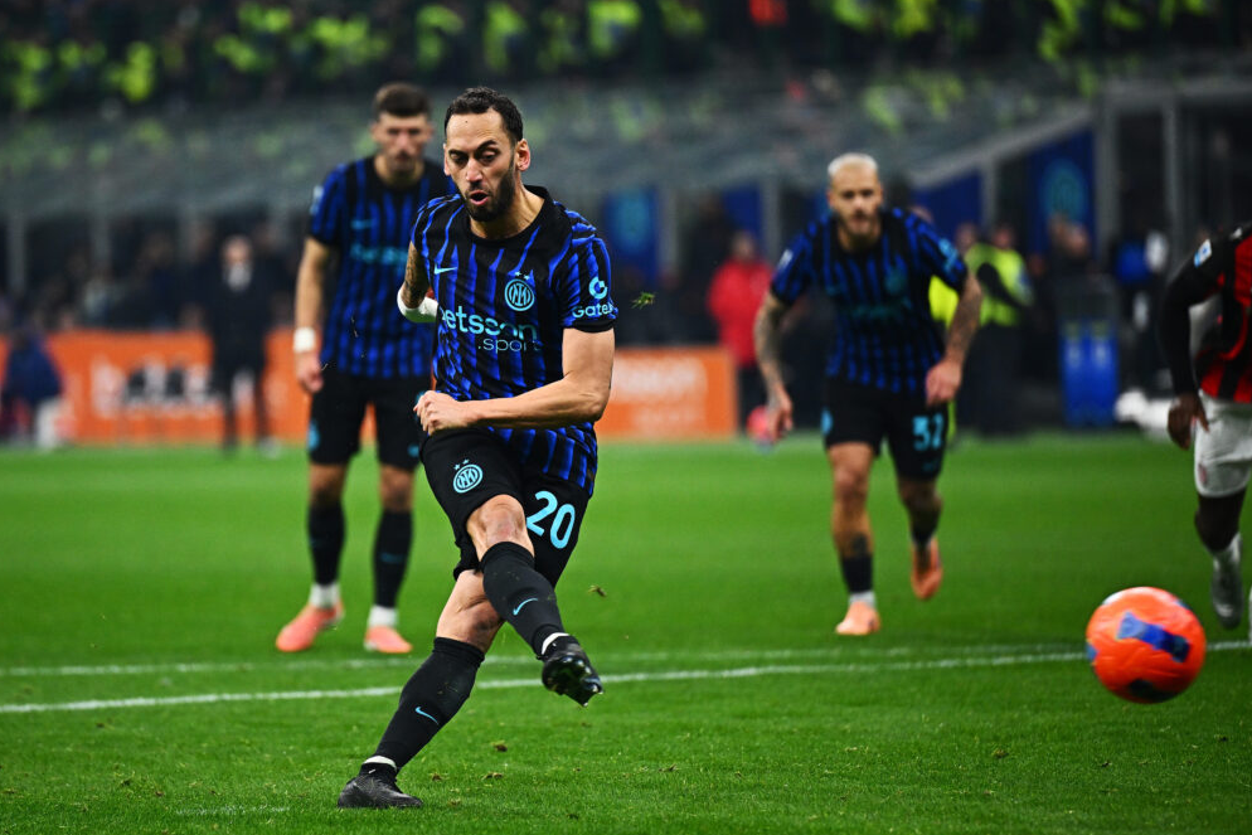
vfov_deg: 6.7
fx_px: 7165
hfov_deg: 10.0
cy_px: 428
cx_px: 639
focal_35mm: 206
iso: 2000
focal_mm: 200
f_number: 2.8
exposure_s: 1/1600
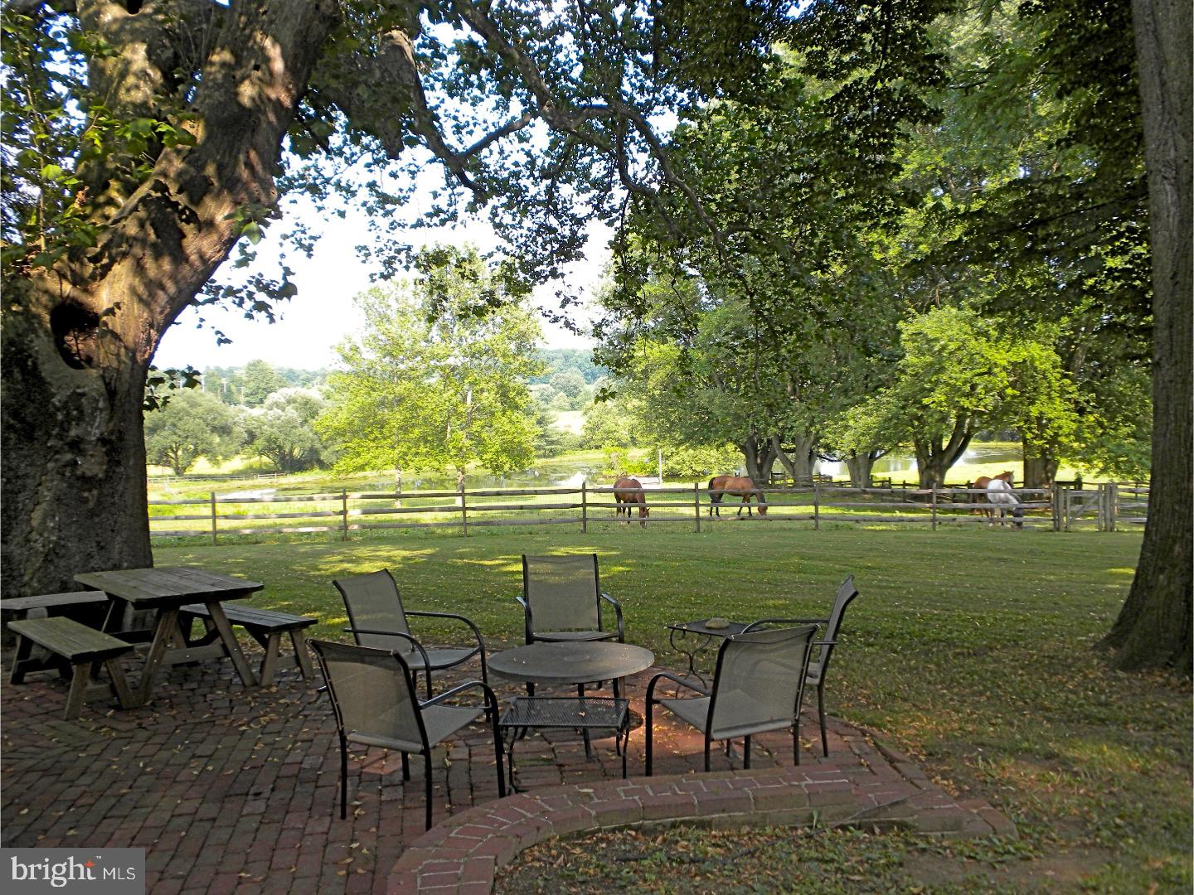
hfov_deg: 50.1
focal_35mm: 37
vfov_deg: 38.7
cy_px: 448
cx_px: 597
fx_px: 1276
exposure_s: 1/161
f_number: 3.5
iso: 64
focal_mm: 6.6
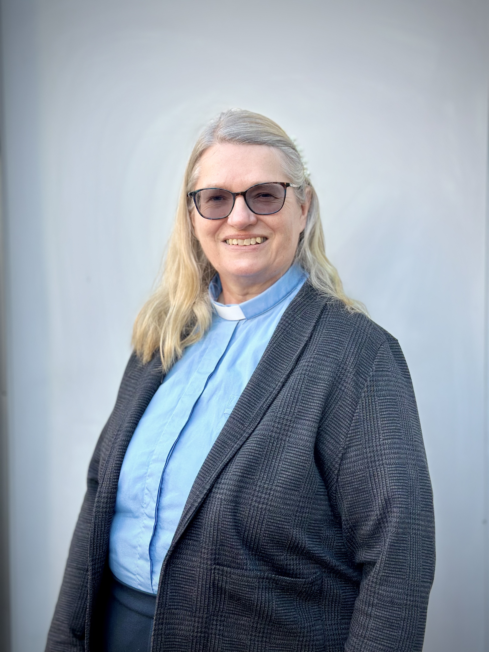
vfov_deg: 39.7
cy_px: 326
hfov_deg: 30.3
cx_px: 244
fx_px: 904
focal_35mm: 48
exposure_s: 1/221
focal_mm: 6.86
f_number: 1.78
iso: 80
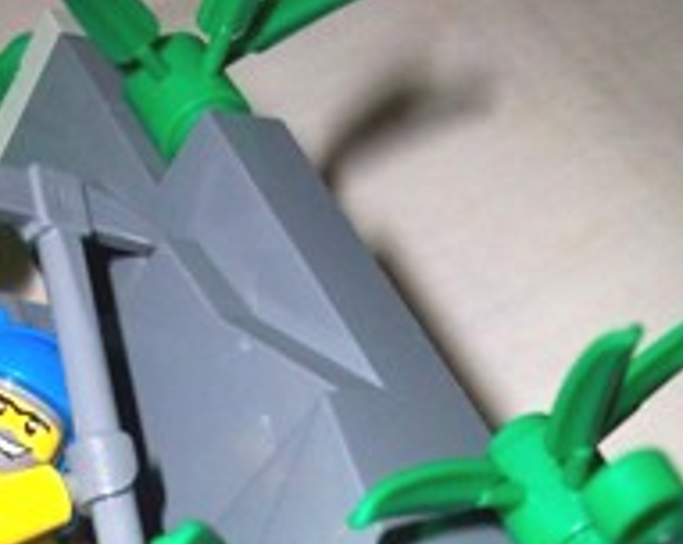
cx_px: 200
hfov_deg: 24.3
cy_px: 730
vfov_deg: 18.1
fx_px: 1573
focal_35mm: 78
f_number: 2.8
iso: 160
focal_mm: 5.7
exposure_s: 1/60
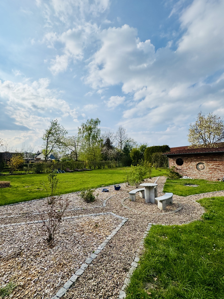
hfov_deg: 81.7
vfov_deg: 98.1
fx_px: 129
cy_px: 156
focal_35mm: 15
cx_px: 118
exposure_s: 1/3390
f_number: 2.2
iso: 50
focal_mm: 2.22
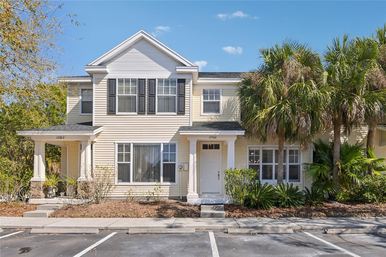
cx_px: 193
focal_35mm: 20
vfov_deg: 61.9
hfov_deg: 84.0
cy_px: 128
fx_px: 214
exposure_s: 1/1000
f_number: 8
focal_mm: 20
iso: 400
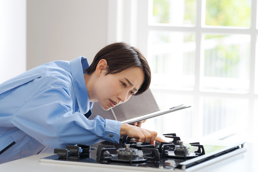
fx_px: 1204
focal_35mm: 168
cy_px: 81
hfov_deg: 12.2
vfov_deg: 8.2
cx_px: 115
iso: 250
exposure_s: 1/400
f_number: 2.8
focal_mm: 135
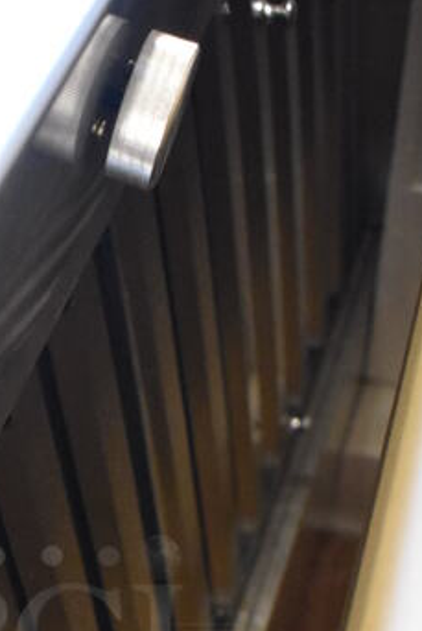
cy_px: 632
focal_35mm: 72
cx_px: 52
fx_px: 1262
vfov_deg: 26.5
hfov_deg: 18.7
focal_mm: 18
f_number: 3.5
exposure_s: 1/125
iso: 5000
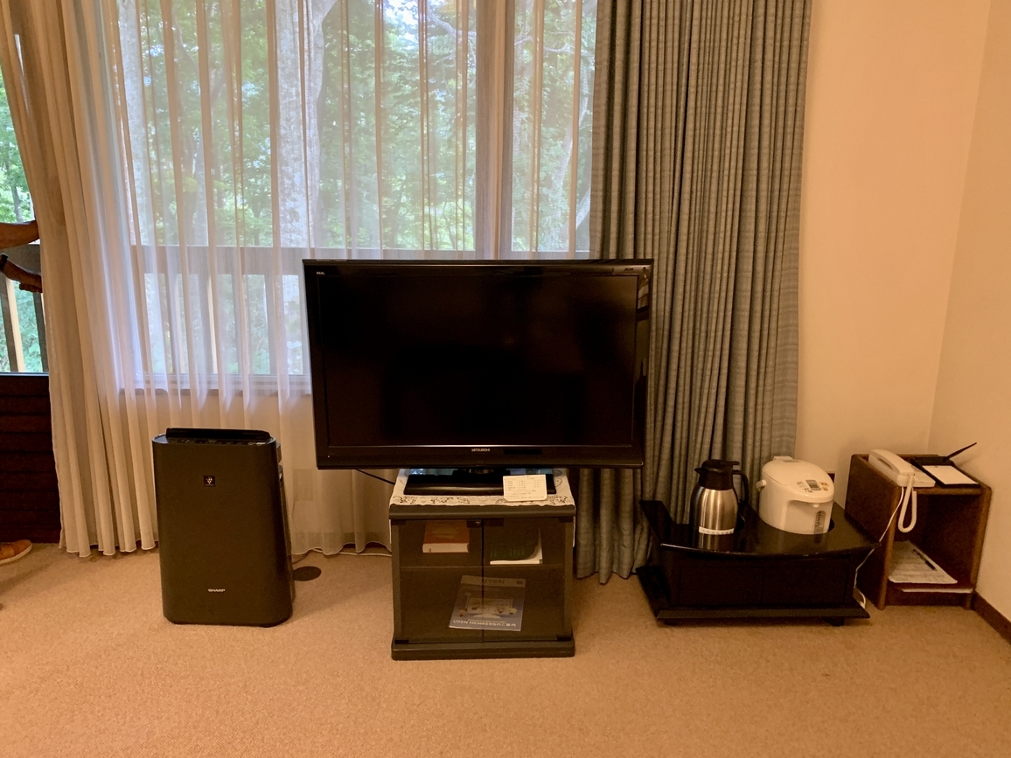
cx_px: 510
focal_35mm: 27
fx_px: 789
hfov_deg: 65.3
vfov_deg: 51.4
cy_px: 378
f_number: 1.8
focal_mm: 4.25
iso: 320
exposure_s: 1/50
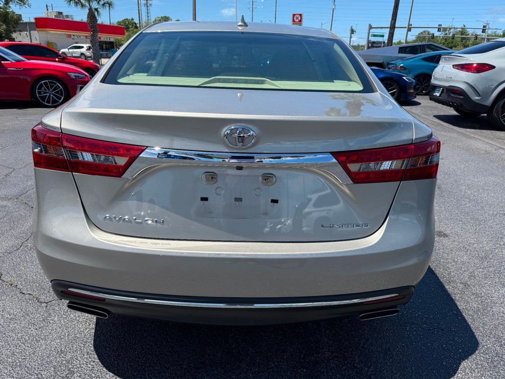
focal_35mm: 25
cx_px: 250
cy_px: 184
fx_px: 365
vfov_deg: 54.9
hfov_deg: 69.4
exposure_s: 1/3953
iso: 80
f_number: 1.78
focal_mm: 6.76
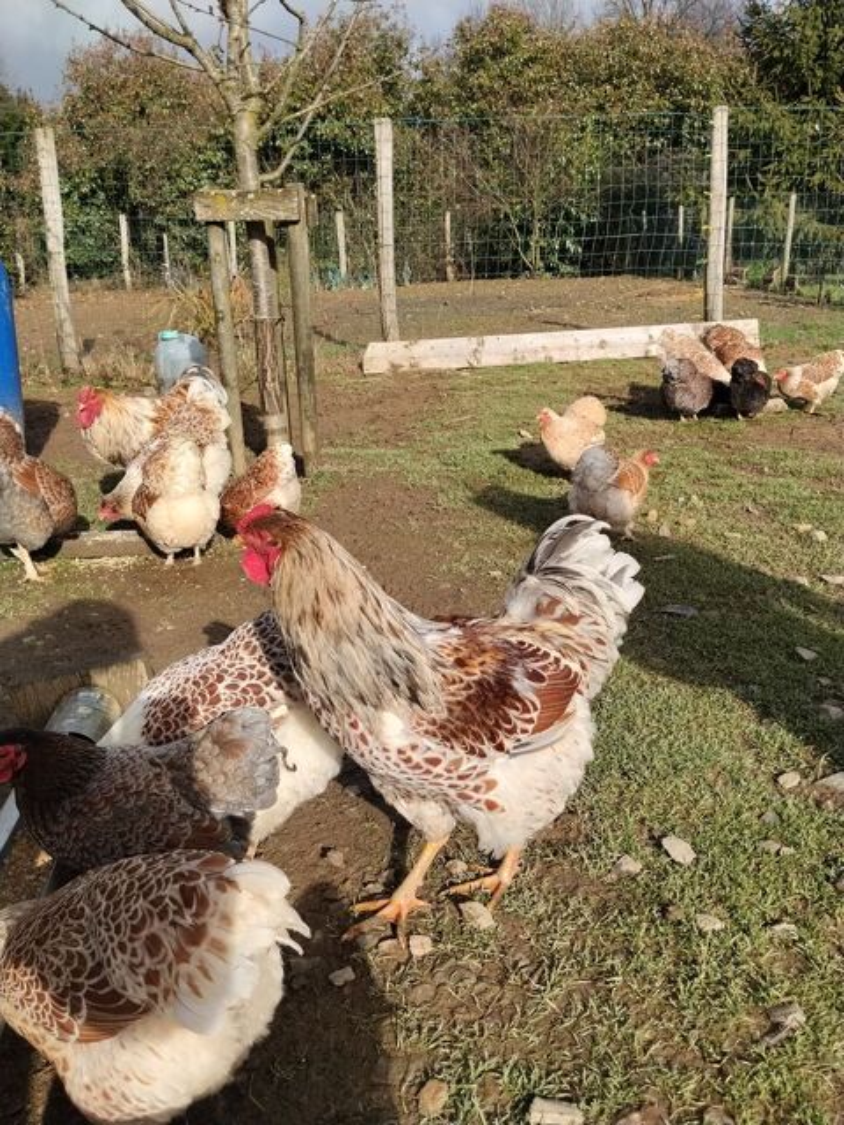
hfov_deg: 48.2
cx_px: 422
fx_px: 943
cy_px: 562
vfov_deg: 61.7
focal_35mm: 29
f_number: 1.8
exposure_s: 1/1486
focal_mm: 4.22
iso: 50
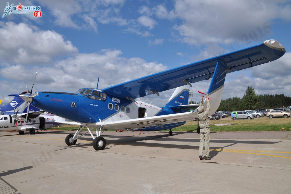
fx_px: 206
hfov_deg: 70.5
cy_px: 97
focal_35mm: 26
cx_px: 146
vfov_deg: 50.3
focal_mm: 17
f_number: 8
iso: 200
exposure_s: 1/1000
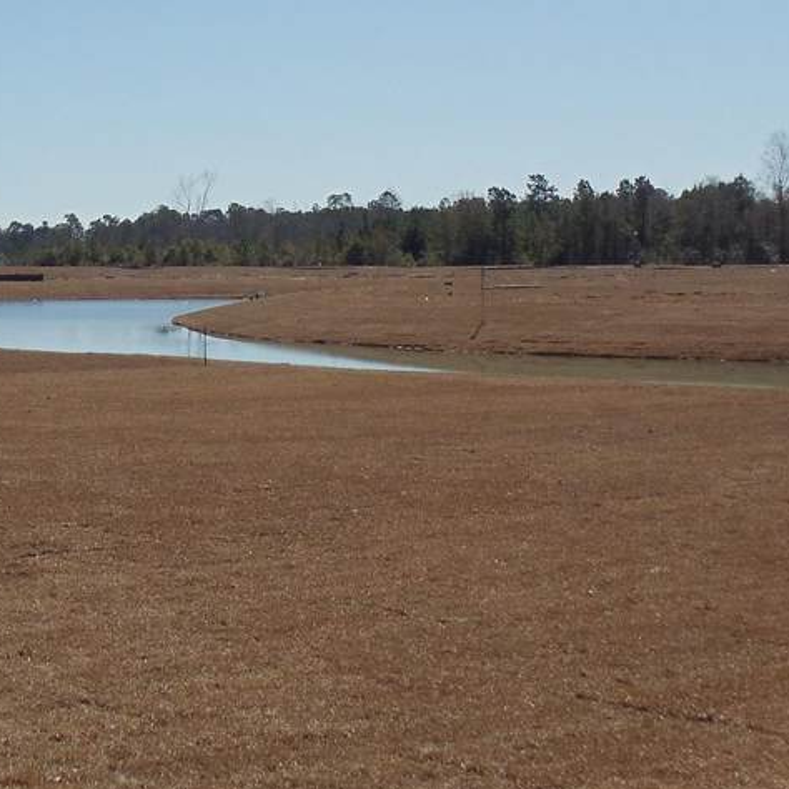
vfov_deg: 16.5
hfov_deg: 16.5
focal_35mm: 105
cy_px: 173
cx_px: 241
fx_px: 2708
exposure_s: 1/400
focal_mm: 6
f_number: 7.1
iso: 80
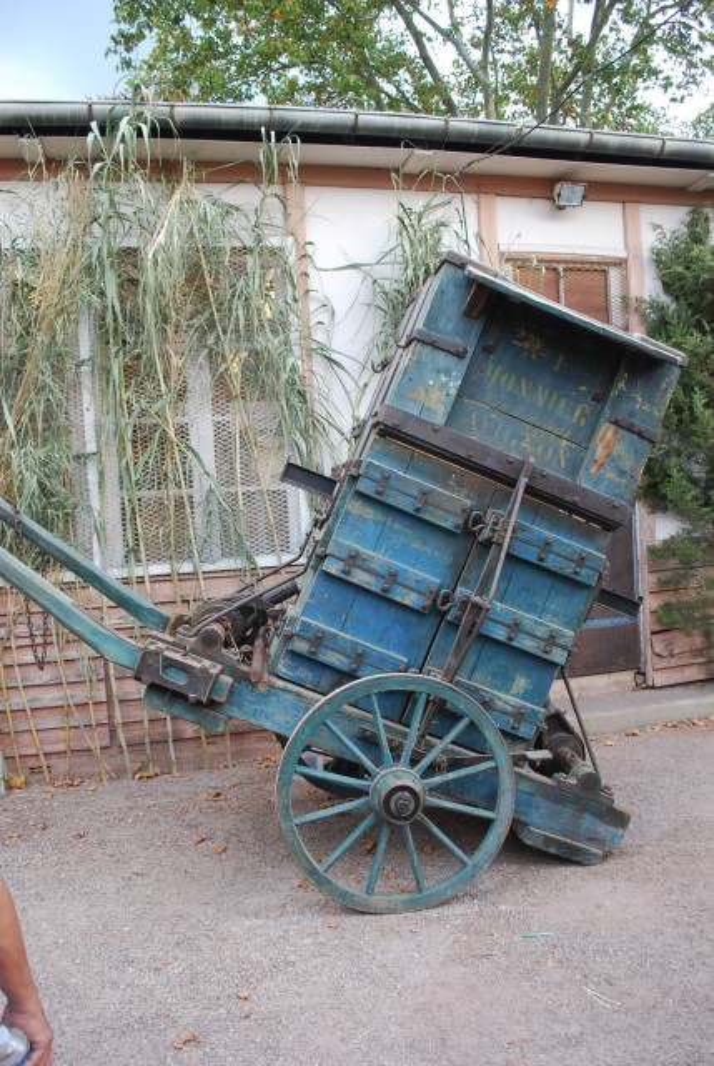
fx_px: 800
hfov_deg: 48.1
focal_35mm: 27
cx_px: 357
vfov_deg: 67.3
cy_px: 533
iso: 200
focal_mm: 18
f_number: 4.5
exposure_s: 1/60
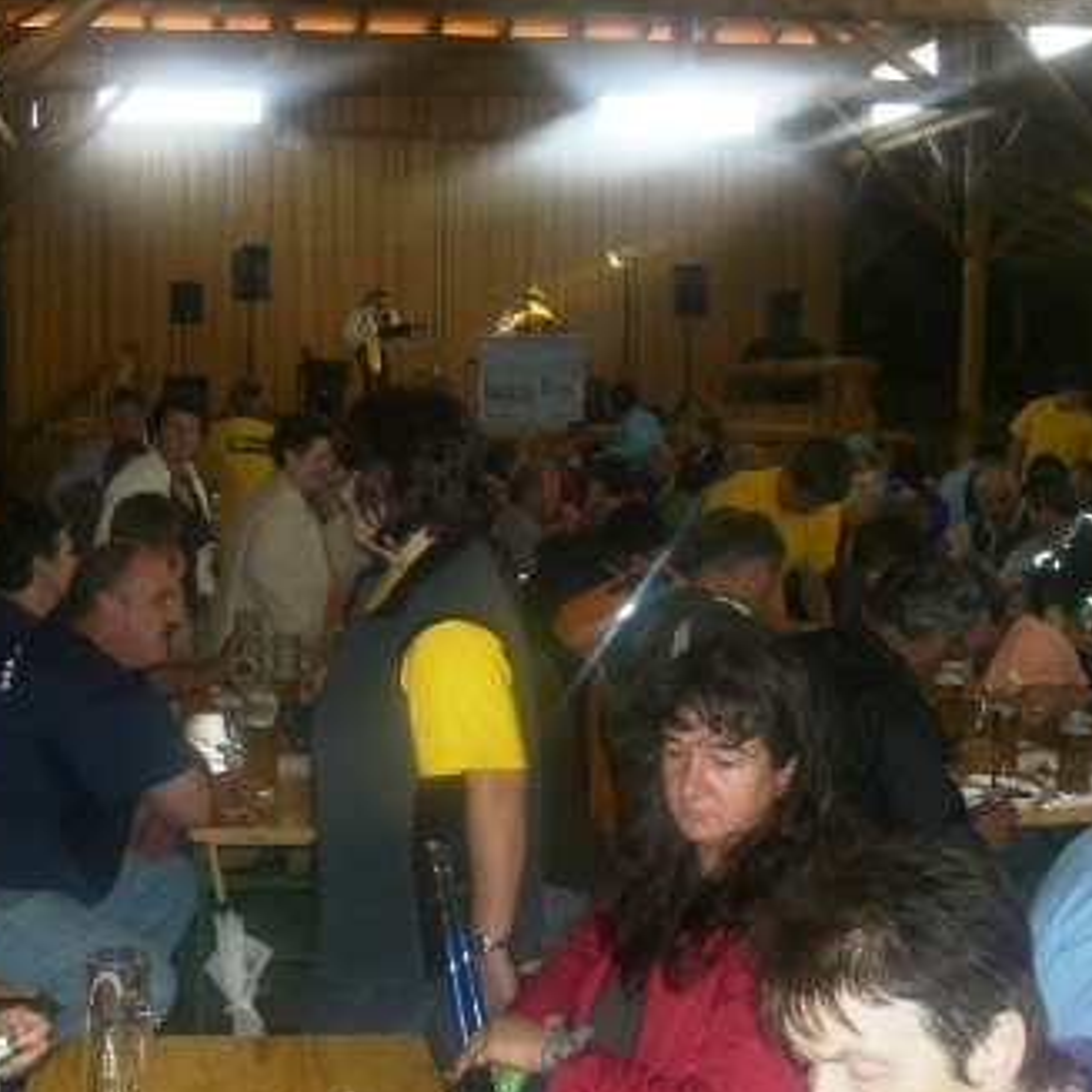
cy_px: 551
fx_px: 1642
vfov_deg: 36.8
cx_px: 381
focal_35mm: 46
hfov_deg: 36.5
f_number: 3.1
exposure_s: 1/60
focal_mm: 6.3
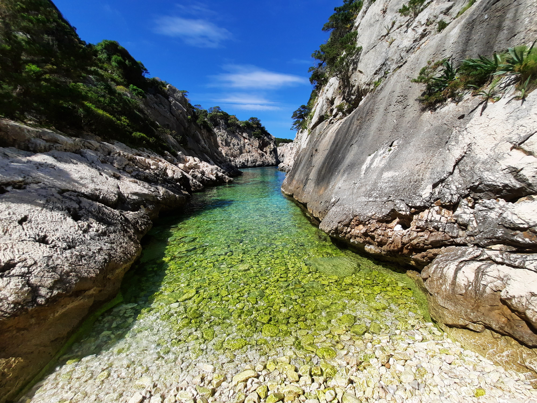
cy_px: 202
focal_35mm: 13
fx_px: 202
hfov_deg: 106.2
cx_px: 268
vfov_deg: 89.9
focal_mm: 1.74
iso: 40
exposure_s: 1/1890
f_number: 2.2
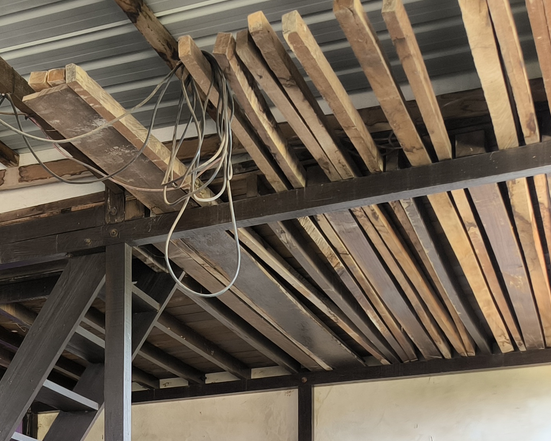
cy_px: 530
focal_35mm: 69
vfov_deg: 20.7
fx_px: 1125
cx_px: -156
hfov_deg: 24.3
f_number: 1.9
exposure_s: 1/100
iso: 245
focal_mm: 6.92
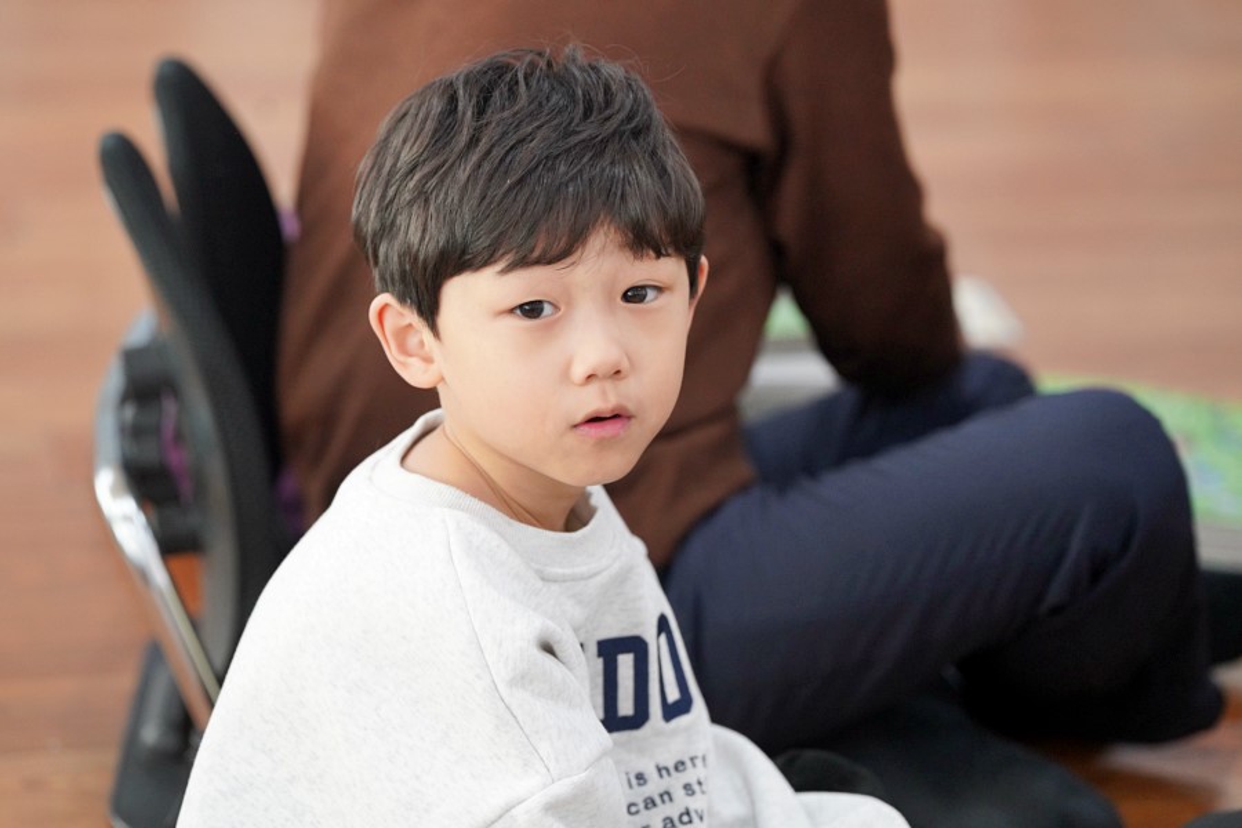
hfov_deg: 11.7
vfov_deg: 7.8
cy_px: 414
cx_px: 621
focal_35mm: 175
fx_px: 6037
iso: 2500
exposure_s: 1/200
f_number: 4
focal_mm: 175
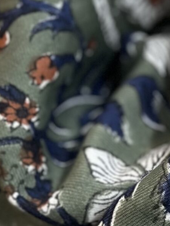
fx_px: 824
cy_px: 223
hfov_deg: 11.3
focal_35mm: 126
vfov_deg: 15.4
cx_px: 252
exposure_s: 1/50
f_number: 1.6
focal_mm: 5.1
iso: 100
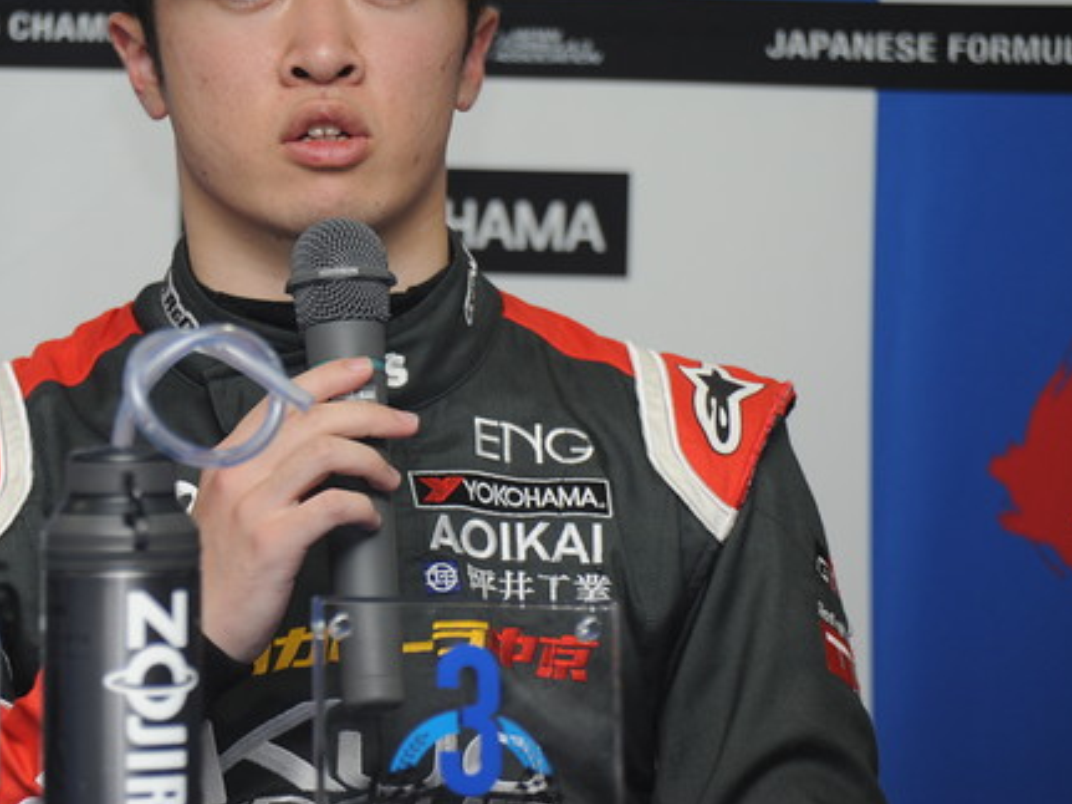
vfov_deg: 4.6
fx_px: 9938
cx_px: 328
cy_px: 212
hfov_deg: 6.2
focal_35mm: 321
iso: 800
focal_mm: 200
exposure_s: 1/250
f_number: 5.6
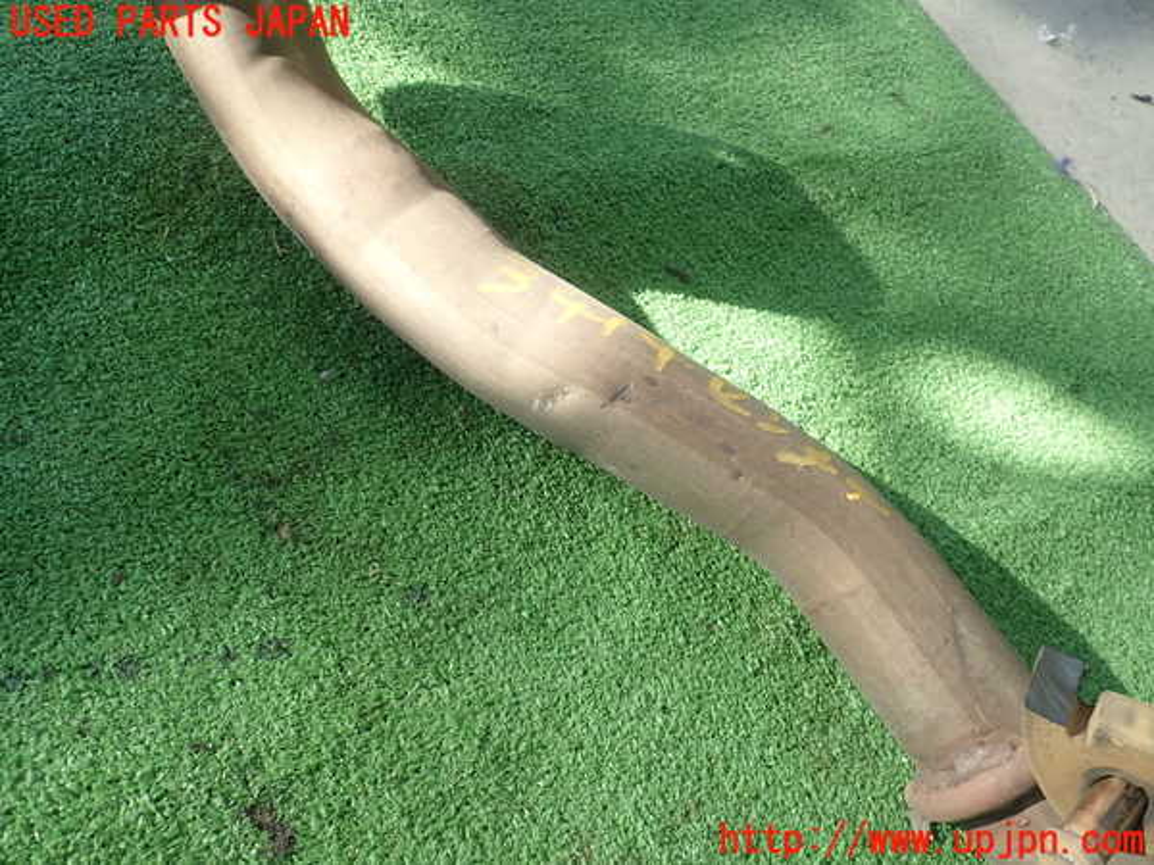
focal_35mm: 25
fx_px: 833
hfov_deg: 69.4
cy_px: 432
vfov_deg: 54.9
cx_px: 577
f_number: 2.8
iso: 100
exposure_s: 1/125
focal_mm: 4.5
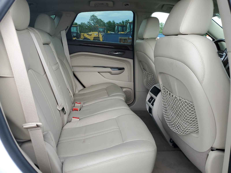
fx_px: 174
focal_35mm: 26
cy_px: 86
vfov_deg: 53.1
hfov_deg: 67.3
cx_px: 116
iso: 50
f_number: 1.5
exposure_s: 1/286
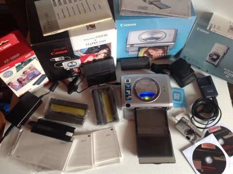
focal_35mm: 35
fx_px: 235
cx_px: 116
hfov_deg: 52.7
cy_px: 87
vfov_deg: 40.6
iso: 160
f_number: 2.4
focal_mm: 4.28
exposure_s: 1/15
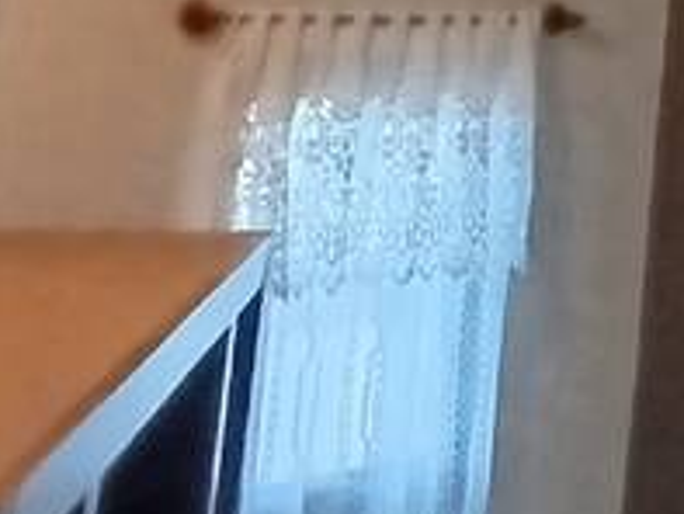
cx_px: 1326
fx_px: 2313
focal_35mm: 117
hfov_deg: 14.3
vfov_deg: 11.4
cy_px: -531
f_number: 2.2
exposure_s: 1/40
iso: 400
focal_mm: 1.65
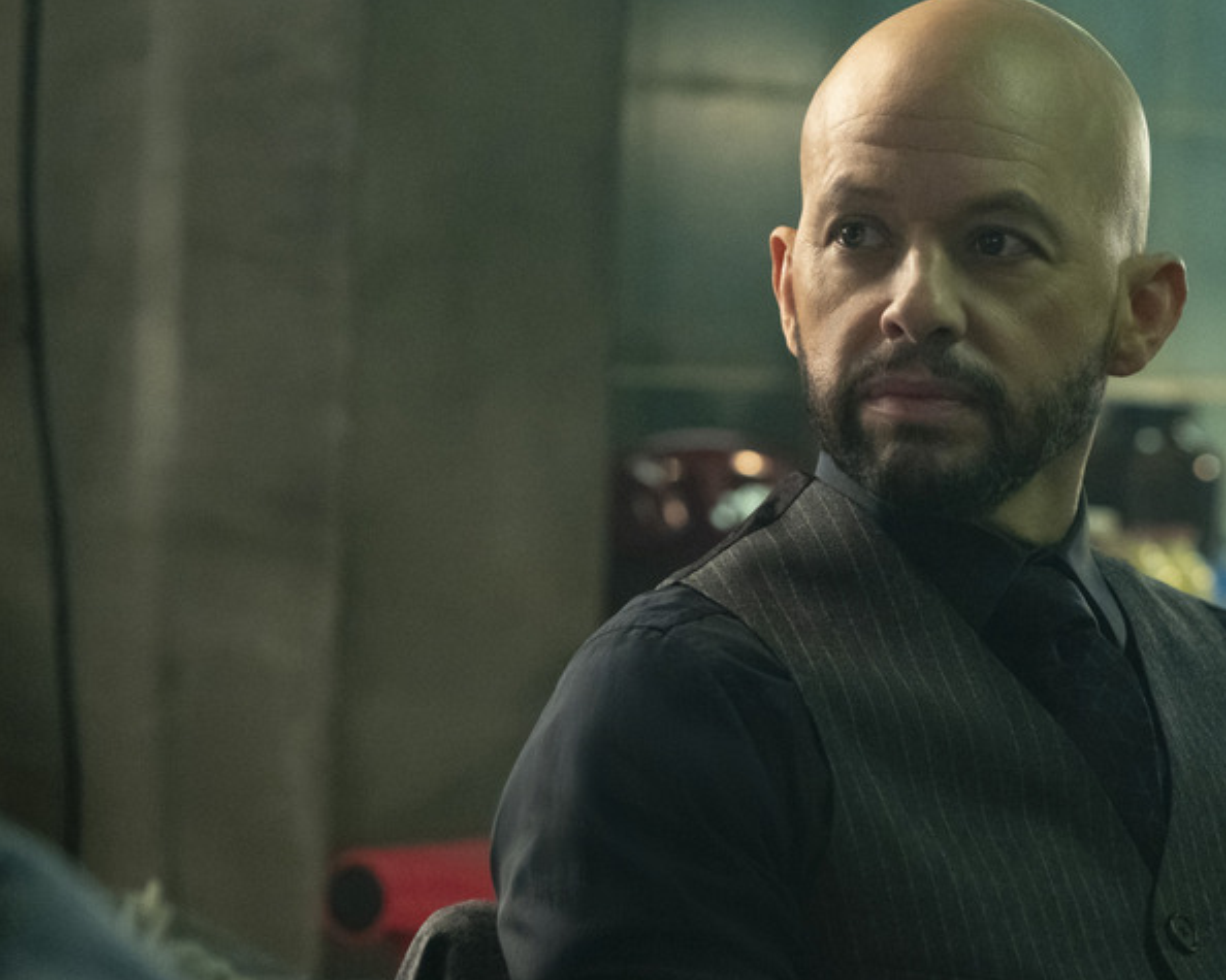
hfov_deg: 8.1
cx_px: 739
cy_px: 450
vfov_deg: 6.5
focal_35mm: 239
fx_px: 8671
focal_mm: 129.2
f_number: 3.6
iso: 8000
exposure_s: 1/250
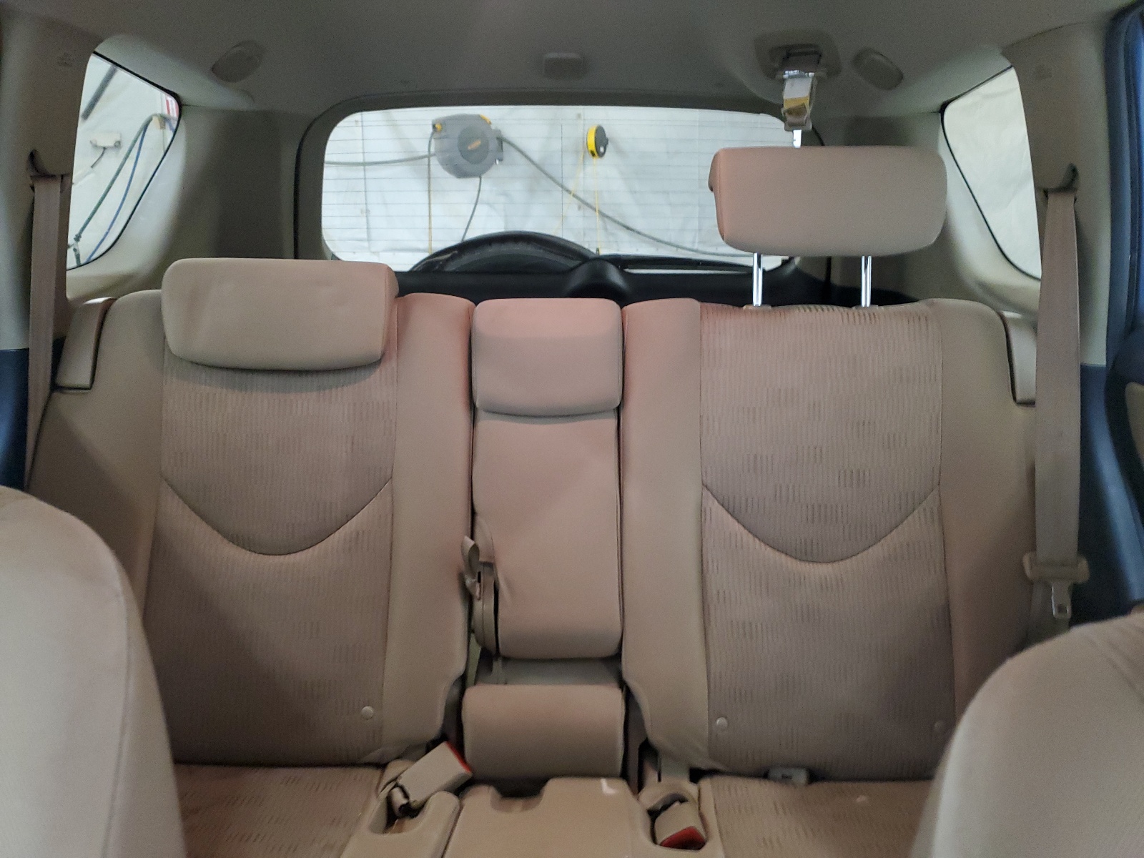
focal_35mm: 26
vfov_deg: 53.1
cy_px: 429
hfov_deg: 67.3
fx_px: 859
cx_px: 572
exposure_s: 1/15
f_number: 1.5
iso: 372
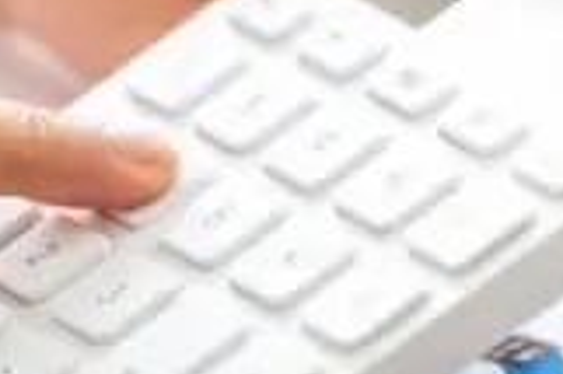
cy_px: 40
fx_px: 14560
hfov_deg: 2.2
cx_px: 269
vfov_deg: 1.5
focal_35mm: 932
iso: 200
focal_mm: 195
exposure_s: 1/200
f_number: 2.8
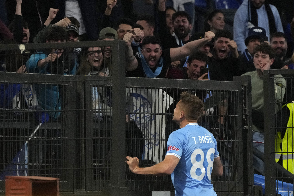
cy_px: 98
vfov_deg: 4.9
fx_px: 2303
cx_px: 147
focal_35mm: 282
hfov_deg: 7.3
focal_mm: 282
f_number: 5.6
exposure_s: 1/1250
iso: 5000
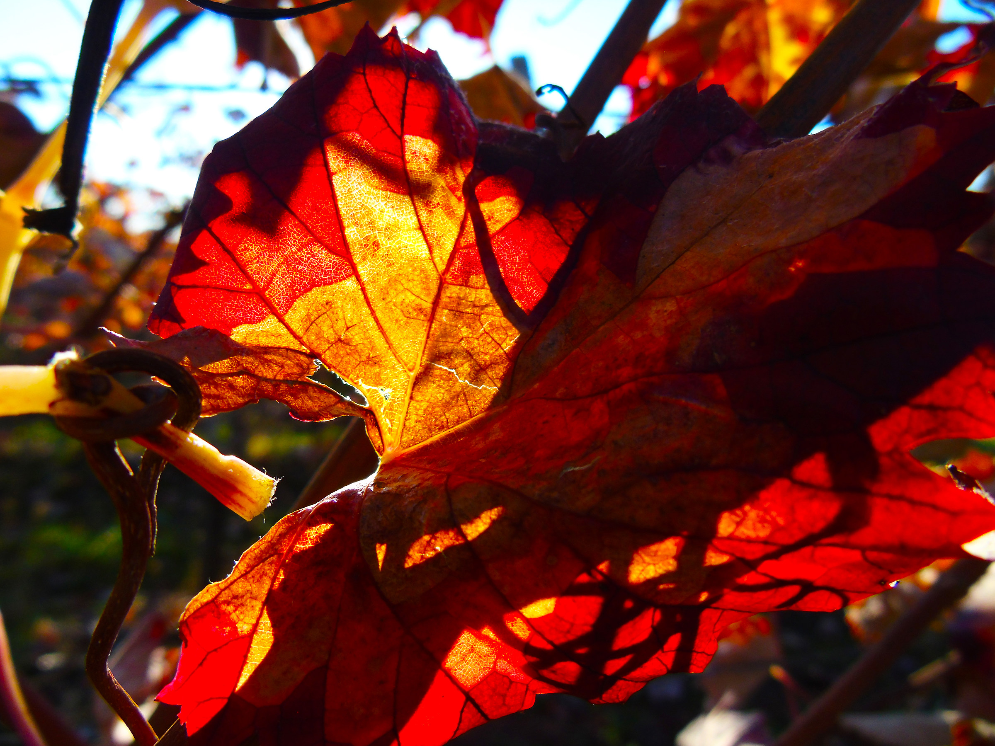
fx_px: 719
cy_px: 373
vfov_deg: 54.9
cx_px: 498
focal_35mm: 25
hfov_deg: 69.4
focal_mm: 4.4
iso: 100
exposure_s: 1/400
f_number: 3.4
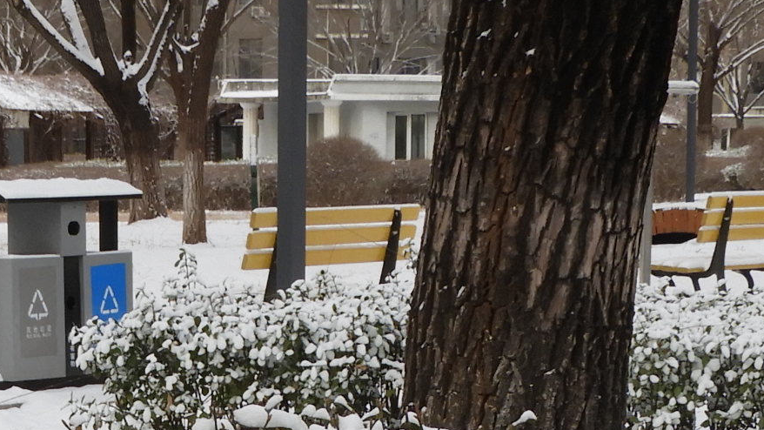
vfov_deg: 7.2
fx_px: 3282
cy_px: 851
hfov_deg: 13.2
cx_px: 106
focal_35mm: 162
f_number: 3.8
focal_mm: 7.2
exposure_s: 1/80
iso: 100
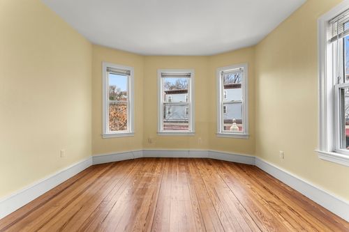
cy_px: 116
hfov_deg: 104.3
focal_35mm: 14
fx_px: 136
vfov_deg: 81.2
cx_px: 174
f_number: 11
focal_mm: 14
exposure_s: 1/100
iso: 1600
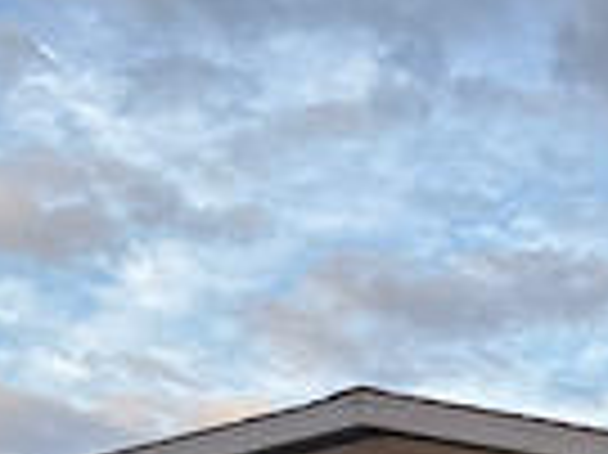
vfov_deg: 12.0
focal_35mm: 114
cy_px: 814
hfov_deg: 16.4
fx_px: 2001
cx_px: 775
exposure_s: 1/780
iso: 80
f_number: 1.78
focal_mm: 6.76
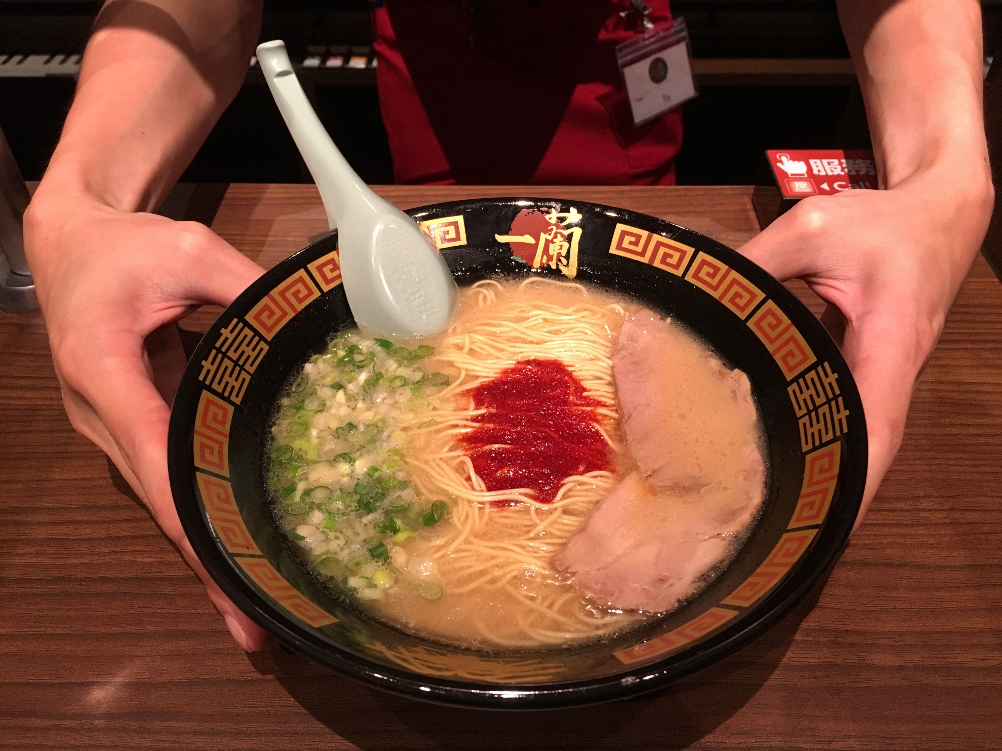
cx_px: 501
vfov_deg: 48.2
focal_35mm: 29
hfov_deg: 61.7
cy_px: 376
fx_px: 839
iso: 125
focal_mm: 4.15
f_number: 2.2
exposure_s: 1/30
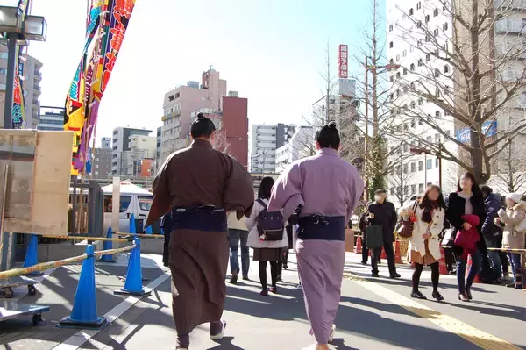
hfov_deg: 53.2
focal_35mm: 36
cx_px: 263
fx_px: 526
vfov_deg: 36.8
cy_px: 175
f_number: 7.1
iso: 200
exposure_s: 1/200
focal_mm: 24
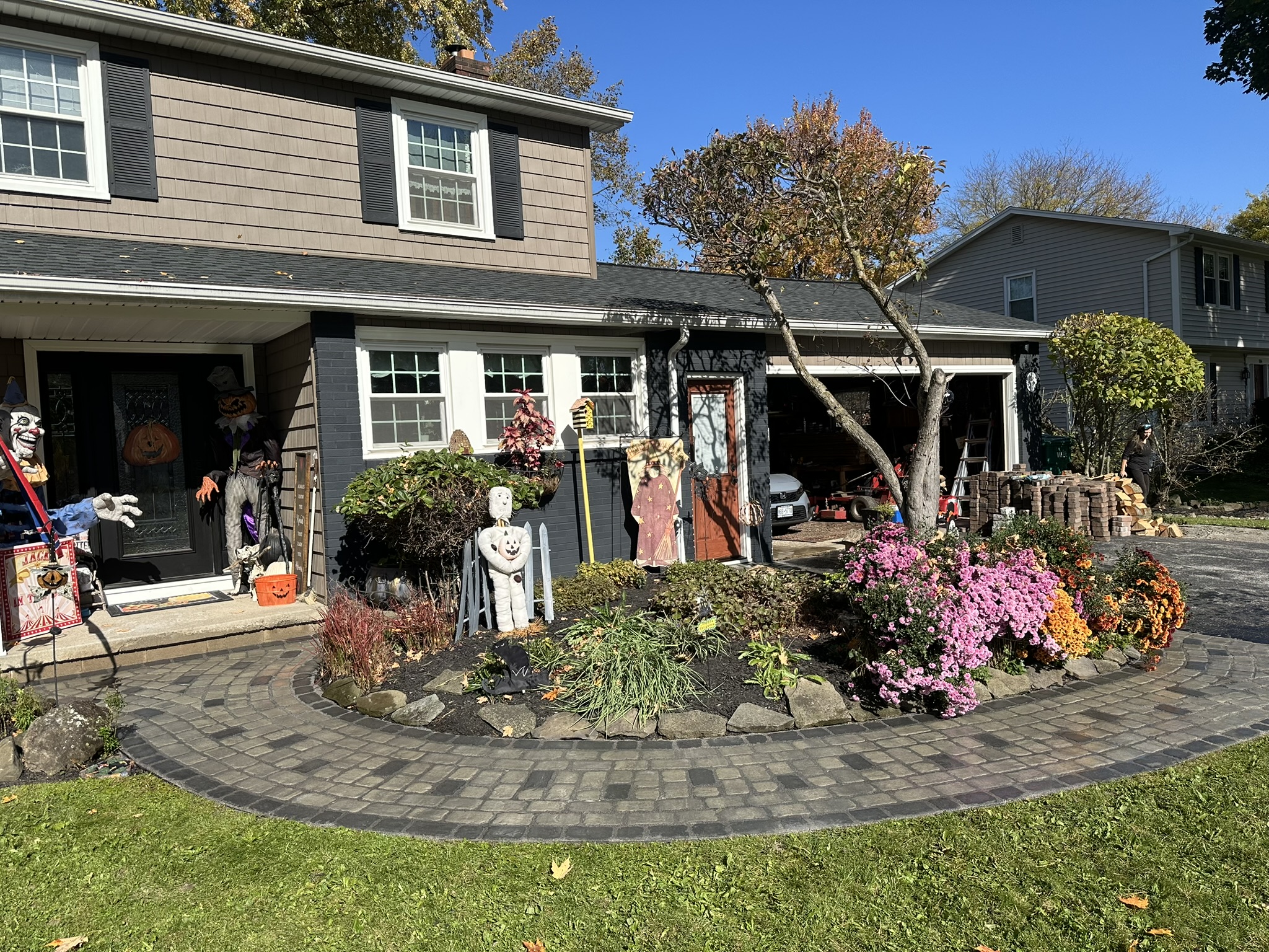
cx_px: 634
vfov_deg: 56.8
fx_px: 880
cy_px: 476
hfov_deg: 71.6
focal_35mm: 24
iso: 80
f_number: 1.78
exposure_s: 1/3717
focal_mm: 6.86
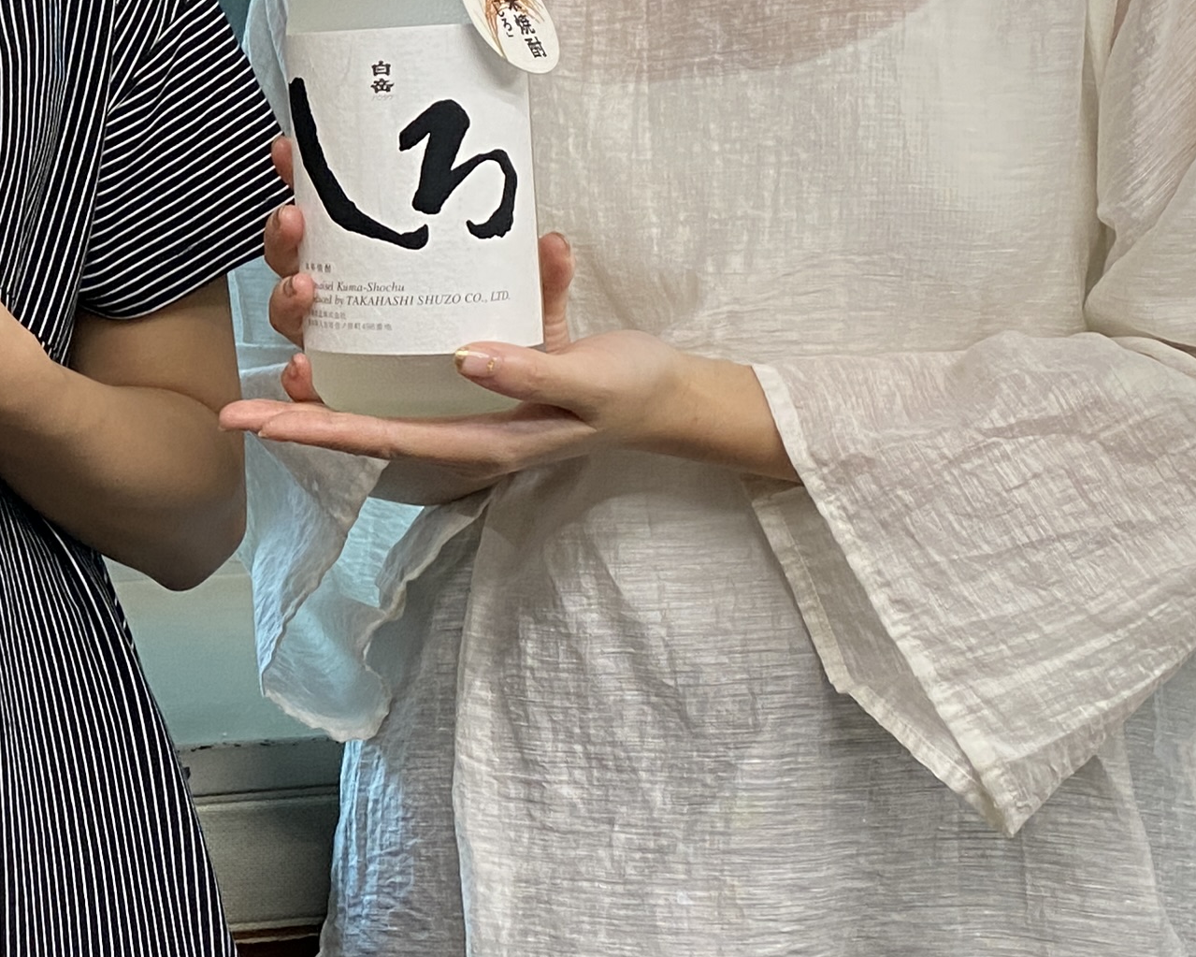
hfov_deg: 21.5
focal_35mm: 80
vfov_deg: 18.9
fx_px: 2832
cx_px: -367
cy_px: 151
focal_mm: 4.25
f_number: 1.8
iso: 125
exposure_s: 1/50
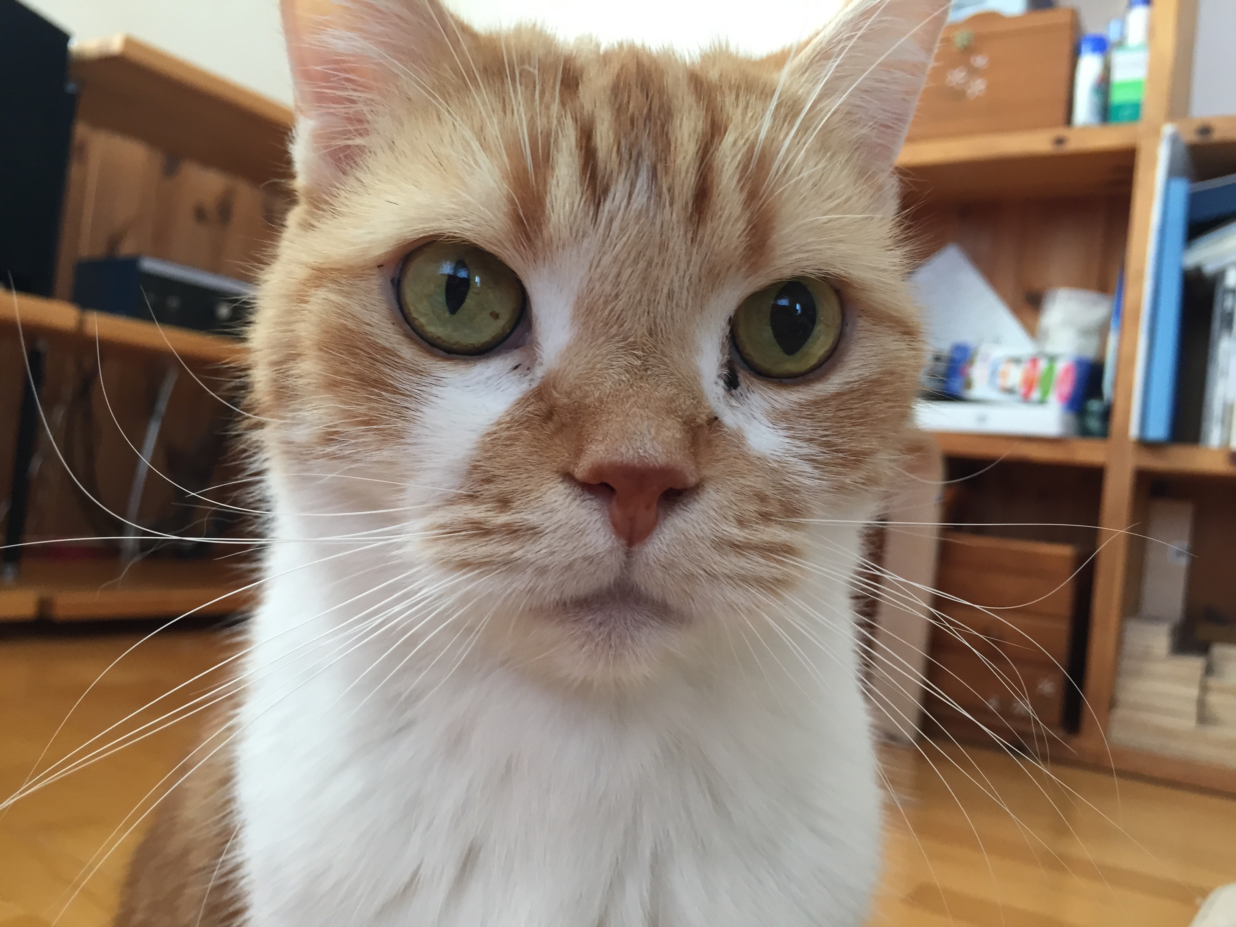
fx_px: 1035
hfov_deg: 61.7
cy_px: 464
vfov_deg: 48.2
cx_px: 618
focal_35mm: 29
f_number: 2.2
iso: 64
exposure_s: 1/30
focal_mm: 4.15
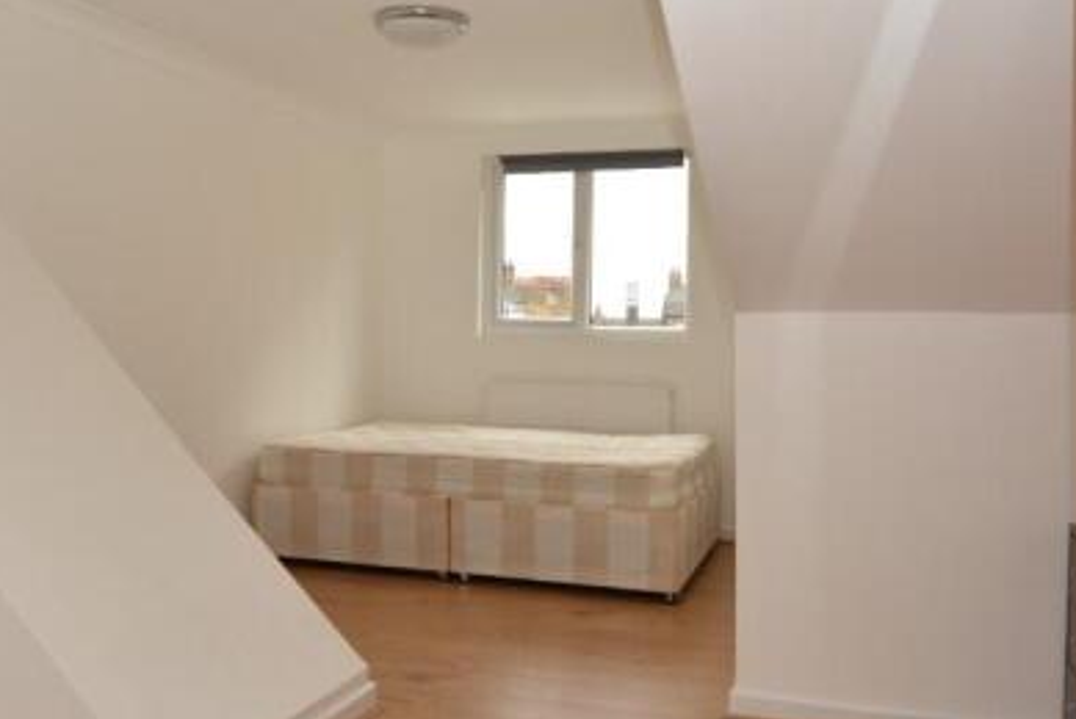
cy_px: 330
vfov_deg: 35.2
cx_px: 449
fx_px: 1132
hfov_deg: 50.6
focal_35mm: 38
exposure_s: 1/100
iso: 200
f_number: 5
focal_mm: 15
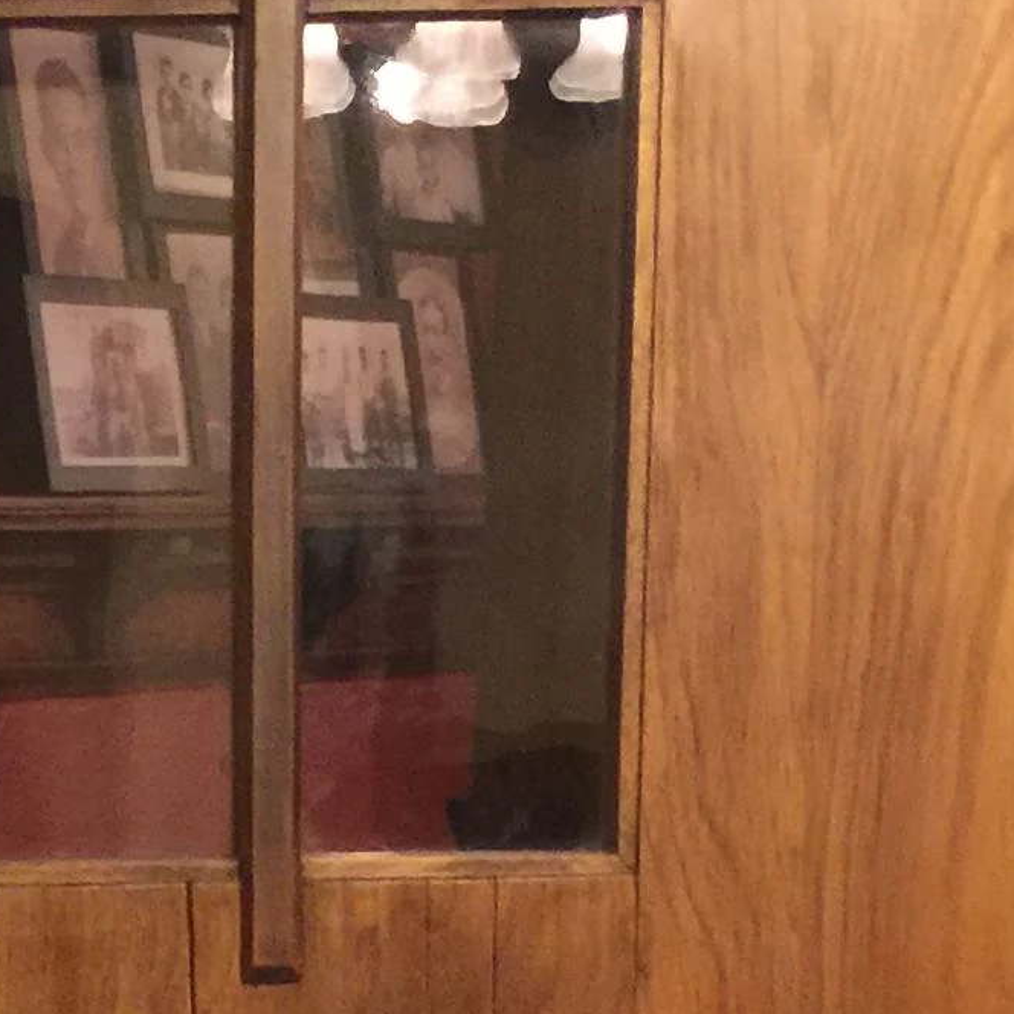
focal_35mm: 126
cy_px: 1581
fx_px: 4176
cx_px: -180
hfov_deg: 13.5
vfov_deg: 13.0
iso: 100
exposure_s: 1/4
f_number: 2.2
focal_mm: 4.15
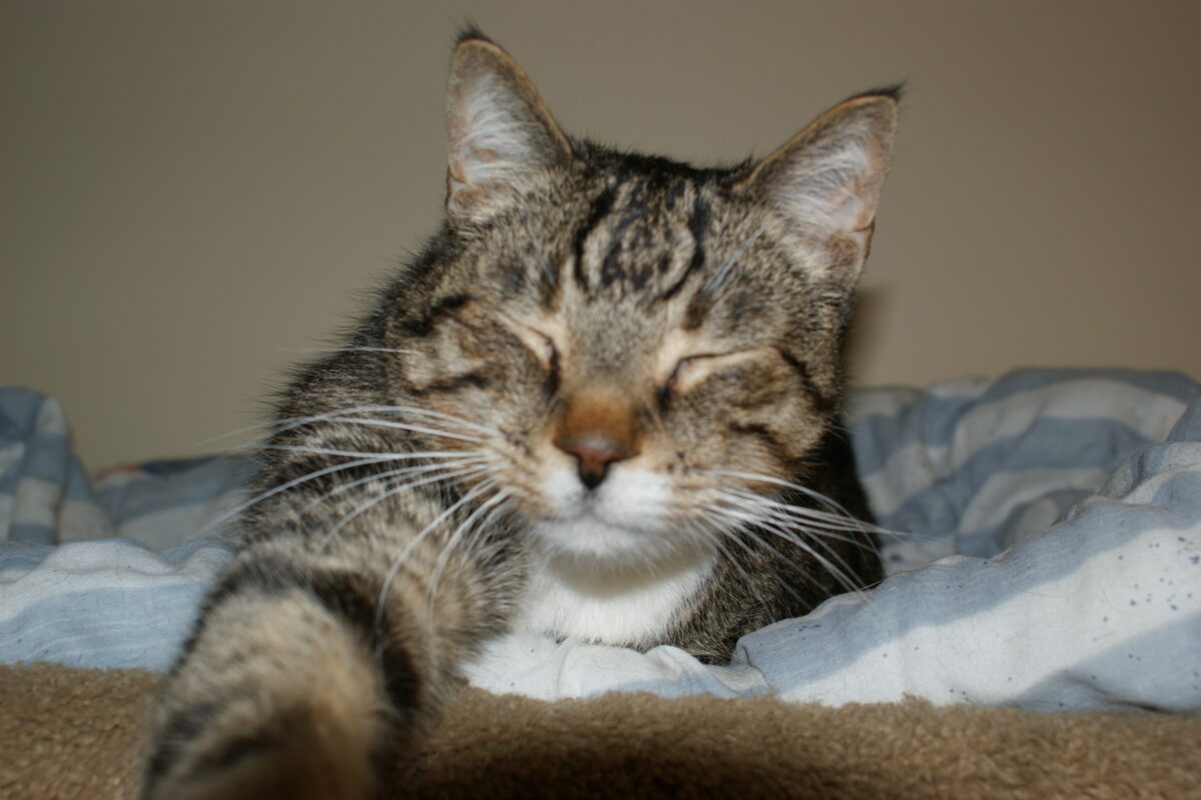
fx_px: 1401
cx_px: 600
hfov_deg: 46.4
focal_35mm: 42
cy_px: 400
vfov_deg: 31.9
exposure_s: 1/60
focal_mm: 28
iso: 100
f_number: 5.6
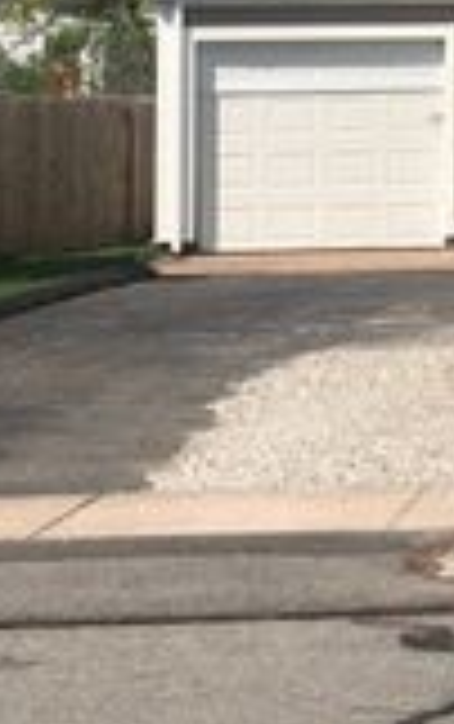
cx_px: 1079
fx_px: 3376
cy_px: -47
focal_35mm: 171
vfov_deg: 12.1
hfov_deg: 7.2
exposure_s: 1/1215
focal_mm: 6
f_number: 2.4
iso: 16
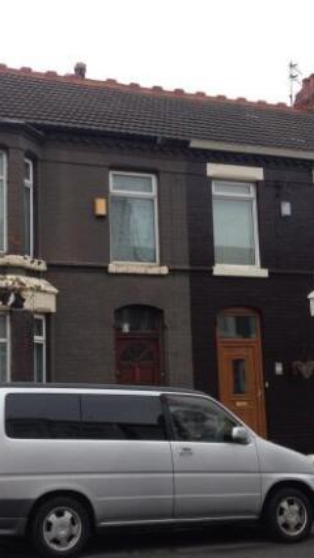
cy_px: 279
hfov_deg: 22.9
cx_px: 103
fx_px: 770
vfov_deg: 39.9
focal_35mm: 52
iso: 50
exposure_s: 1/141
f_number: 2.4
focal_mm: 4.28
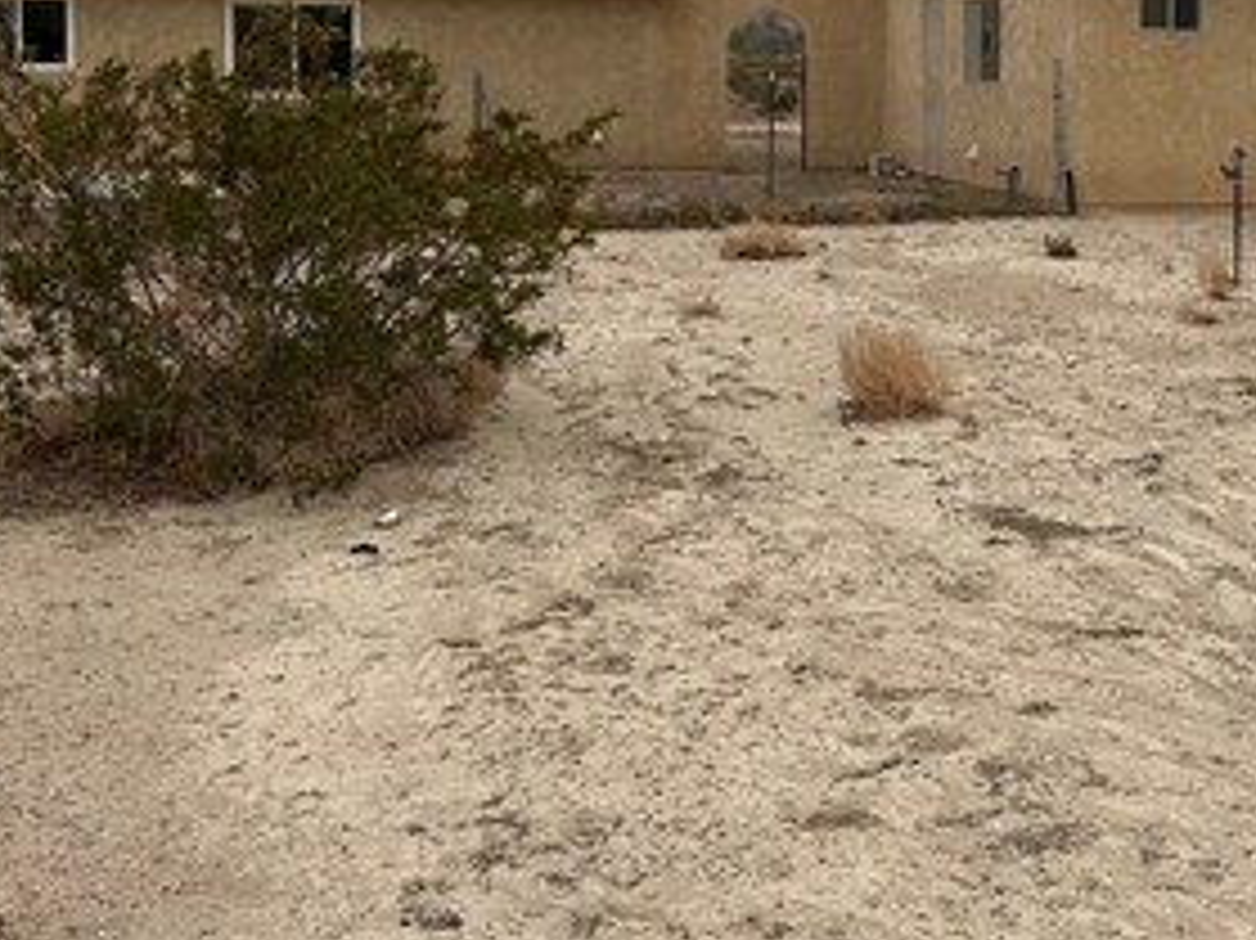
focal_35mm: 55
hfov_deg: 34.7
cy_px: 162
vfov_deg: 26.0
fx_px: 1995
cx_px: 801
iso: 80
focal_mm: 6.86
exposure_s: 1/611
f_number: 1.78
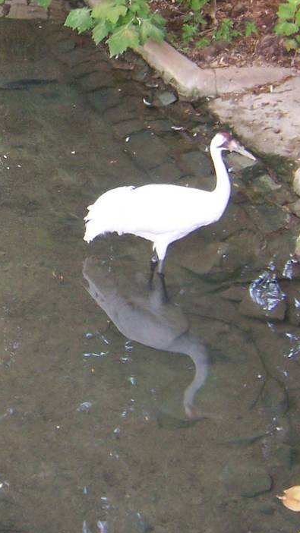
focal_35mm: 82
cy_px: 151
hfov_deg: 14.0
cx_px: -112
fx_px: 1159
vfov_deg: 25.7
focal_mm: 5.5
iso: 140
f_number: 2.8
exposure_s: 1/60
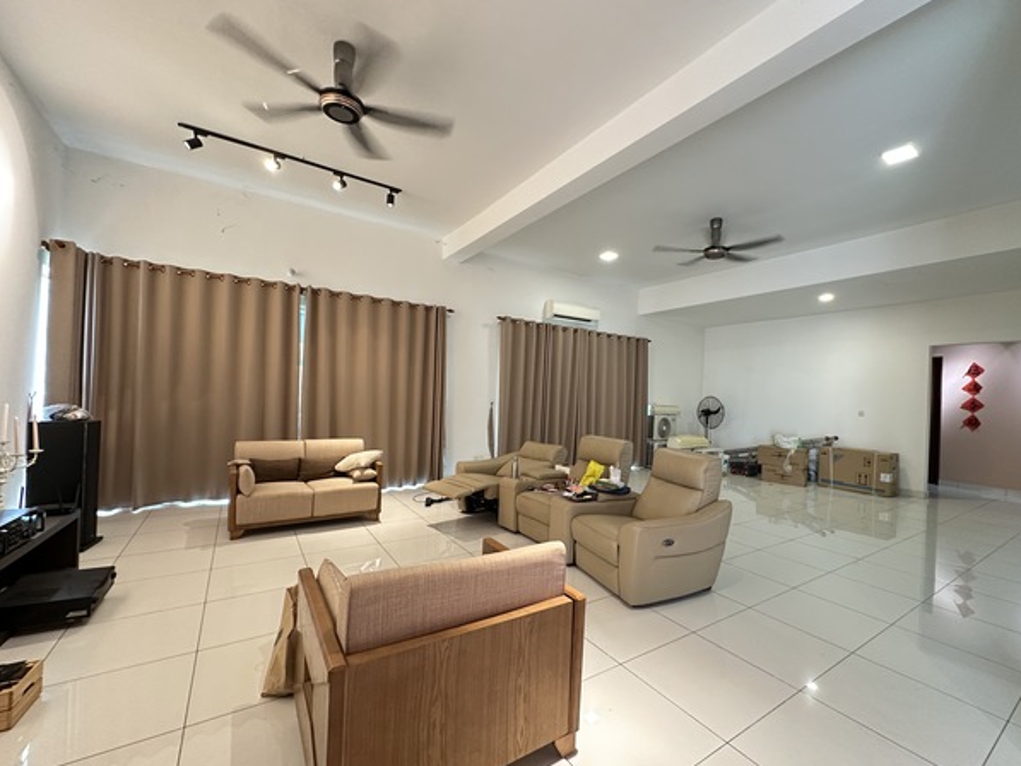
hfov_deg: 98.0
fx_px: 443
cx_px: 540
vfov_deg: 81.7
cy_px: 393
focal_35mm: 15
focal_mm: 2.22
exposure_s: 1/50
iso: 500
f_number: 2.2
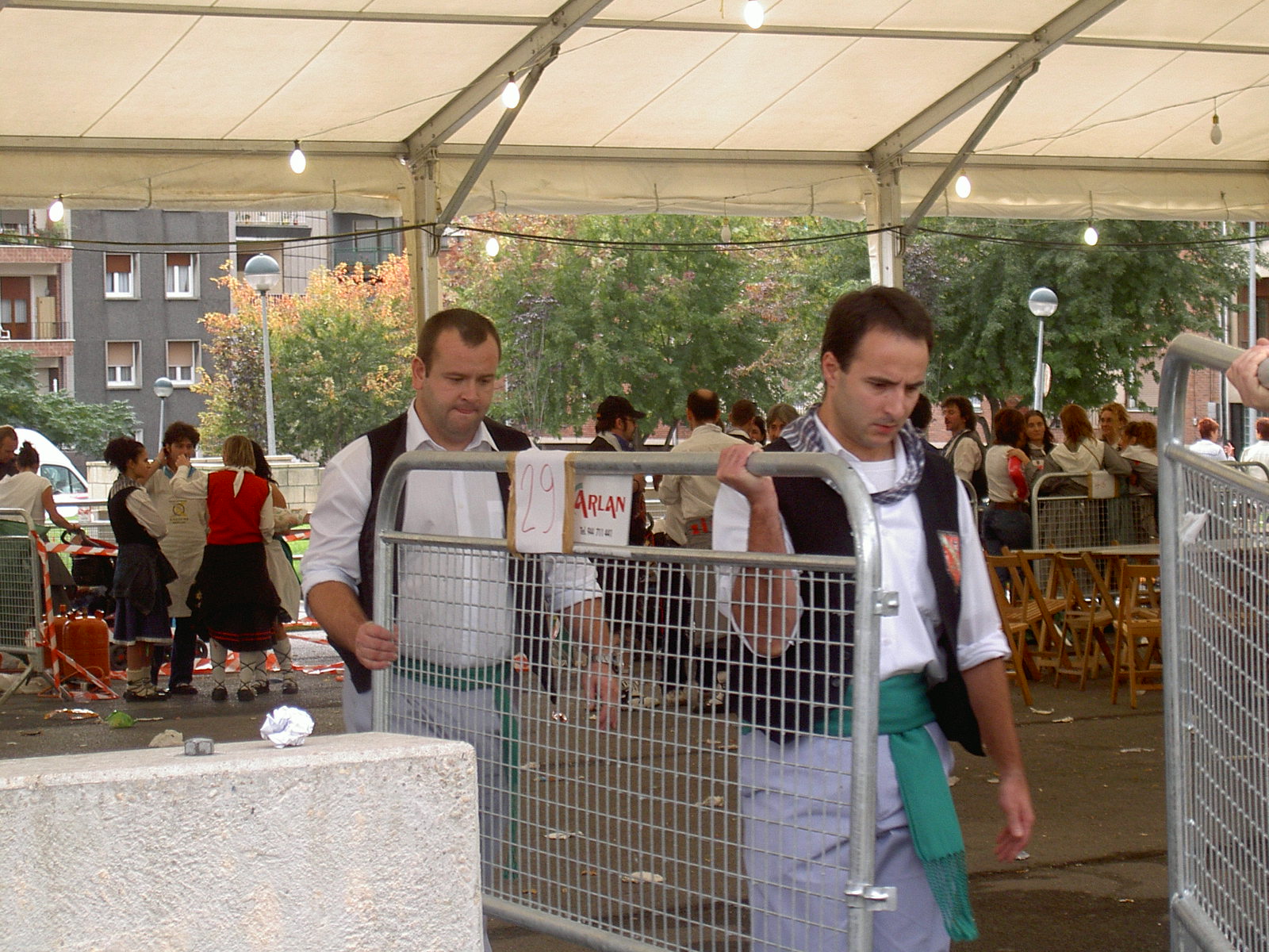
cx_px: 634
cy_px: 476
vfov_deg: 14.8
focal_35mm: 100
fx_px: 3666
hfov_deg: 19.6
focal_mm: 20.6
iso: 100
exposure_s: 1/84
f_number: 4.5
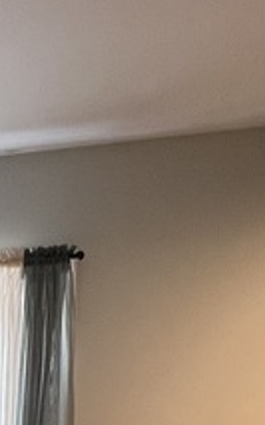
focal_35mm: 70
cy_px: 684
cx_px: -163
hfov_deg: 16.5
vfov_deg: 22.4
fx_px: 809
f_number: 1.8
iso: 160
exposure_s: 1/60
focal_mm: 1.57
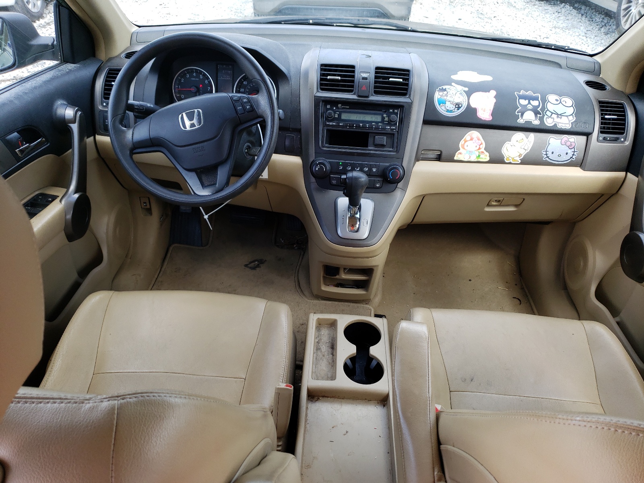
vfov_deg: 53.1
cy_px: 242
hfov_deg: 67.3
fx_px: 484
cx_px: 322
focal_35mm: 26
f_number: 1.5
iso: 50
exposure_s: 1/250
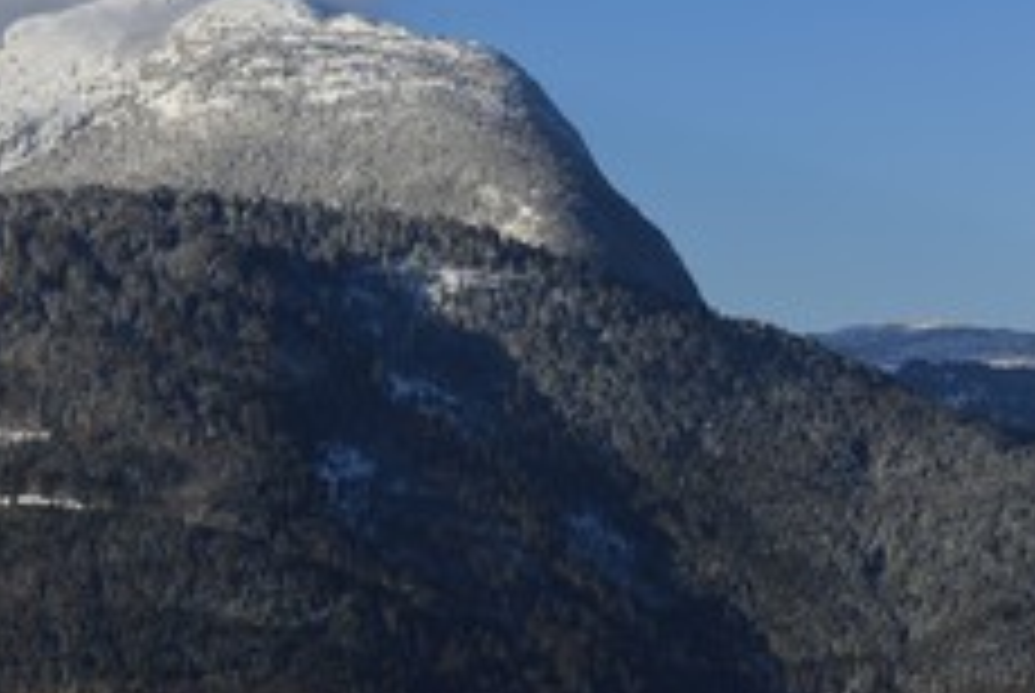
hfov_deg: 9.0
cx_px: 104
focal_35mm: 228
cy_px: 423
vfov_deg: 6.0
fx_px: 6563
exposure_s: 1/250
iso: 320
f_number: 13
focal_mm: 125
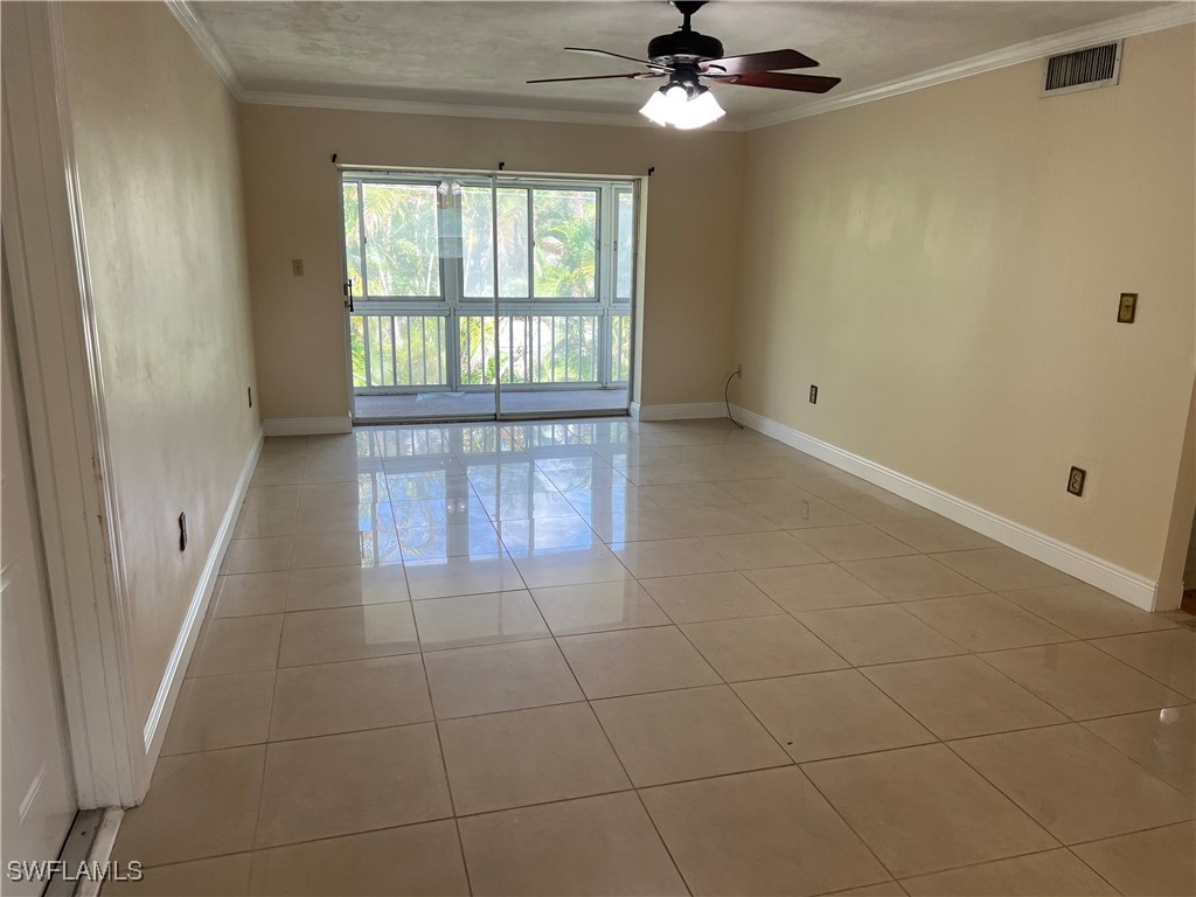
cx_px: 598
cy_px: 448
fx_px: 898
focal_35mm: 26
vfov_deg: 53.1
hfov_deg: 67.3
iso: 64
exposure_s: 1/120
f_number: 1.5
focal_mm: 5.7
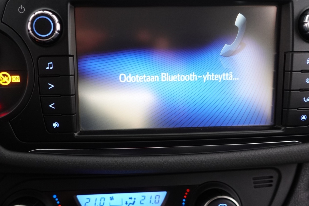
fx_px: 309
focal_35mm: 36
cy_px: 113
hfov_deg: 53.0
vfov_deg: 36.8
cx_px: 137
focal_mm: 9.4
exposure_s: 1/30
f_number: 1.8
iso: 800
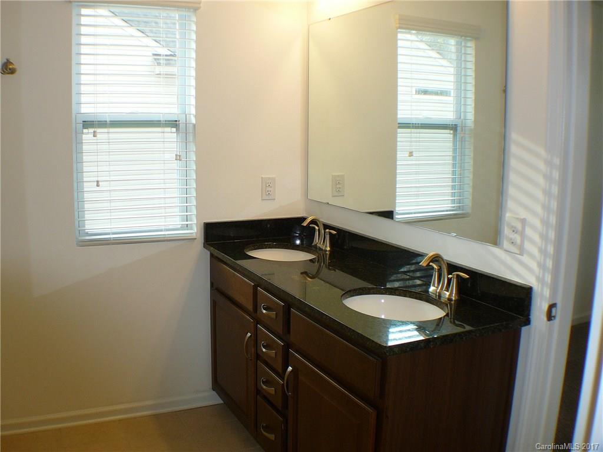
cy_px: 226
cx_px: 302
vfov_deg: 30.9
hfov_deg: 40.4
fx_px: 819
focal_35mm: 47
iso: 100
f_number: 3.3
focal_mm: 7
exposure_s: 1/40
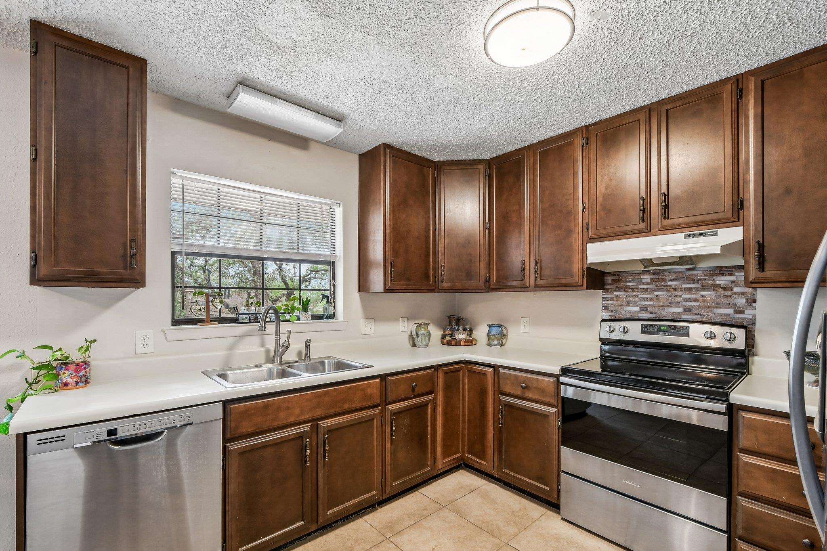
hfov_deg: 100.4
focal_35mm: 15
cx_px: 414
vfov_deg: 77.3
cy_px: 276
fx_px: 345
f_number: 8
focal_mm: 10
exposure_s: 1/10
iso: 400
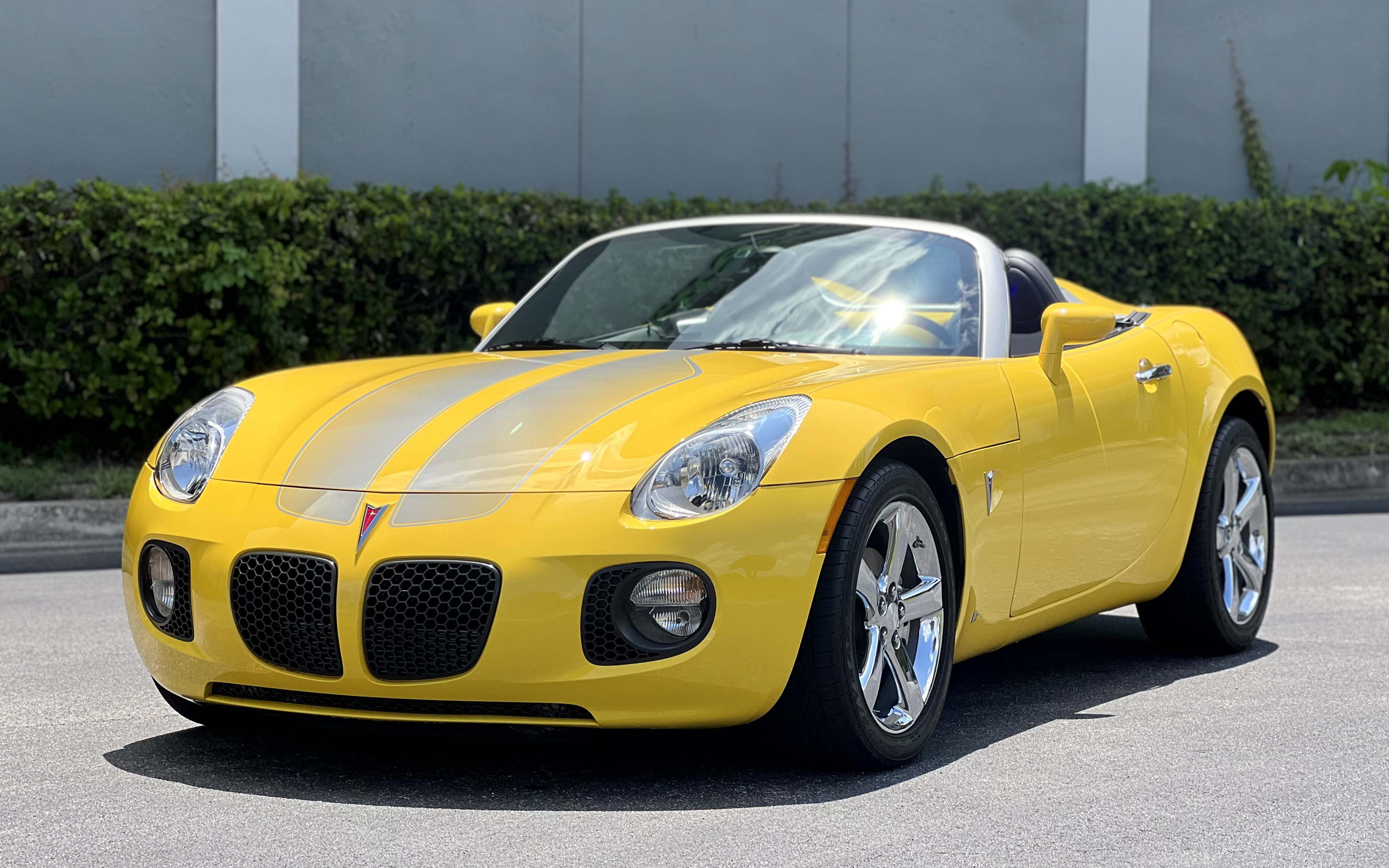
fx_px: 3104
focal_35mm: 82
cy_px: 387
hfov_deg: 25.2
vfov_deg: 15.9
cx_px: 694
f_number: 2.8
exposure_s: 1/669
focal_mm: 9
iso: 32
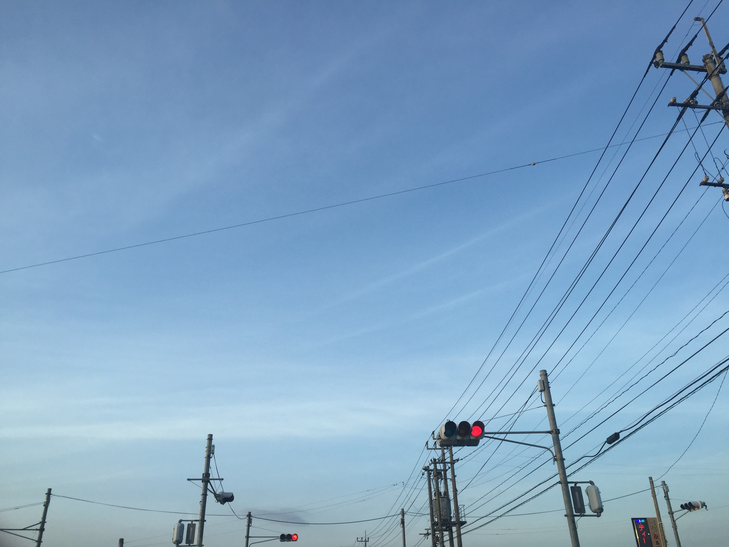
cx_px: 364
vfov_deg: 48.2
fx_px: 611
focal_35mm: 29
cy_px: 274
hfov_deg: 61.7
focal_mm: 4.15
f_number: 2.2
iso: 32
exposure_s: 1/520
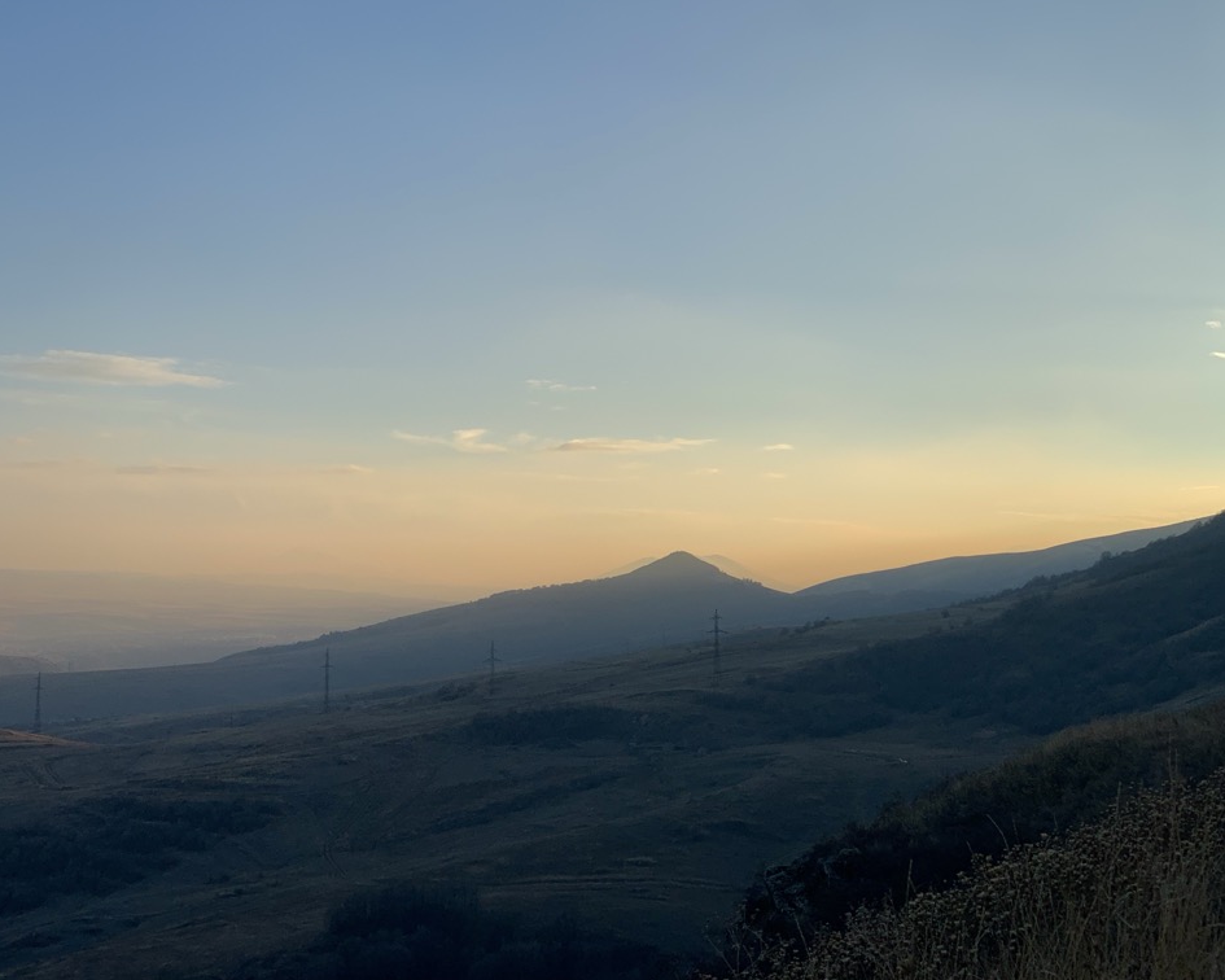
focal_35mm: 55
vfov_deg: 27.6
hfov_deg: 34.1
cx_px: 660
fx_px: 1994
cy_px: 485
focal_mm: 6
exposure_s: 1/1370
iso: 16
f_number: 2.4
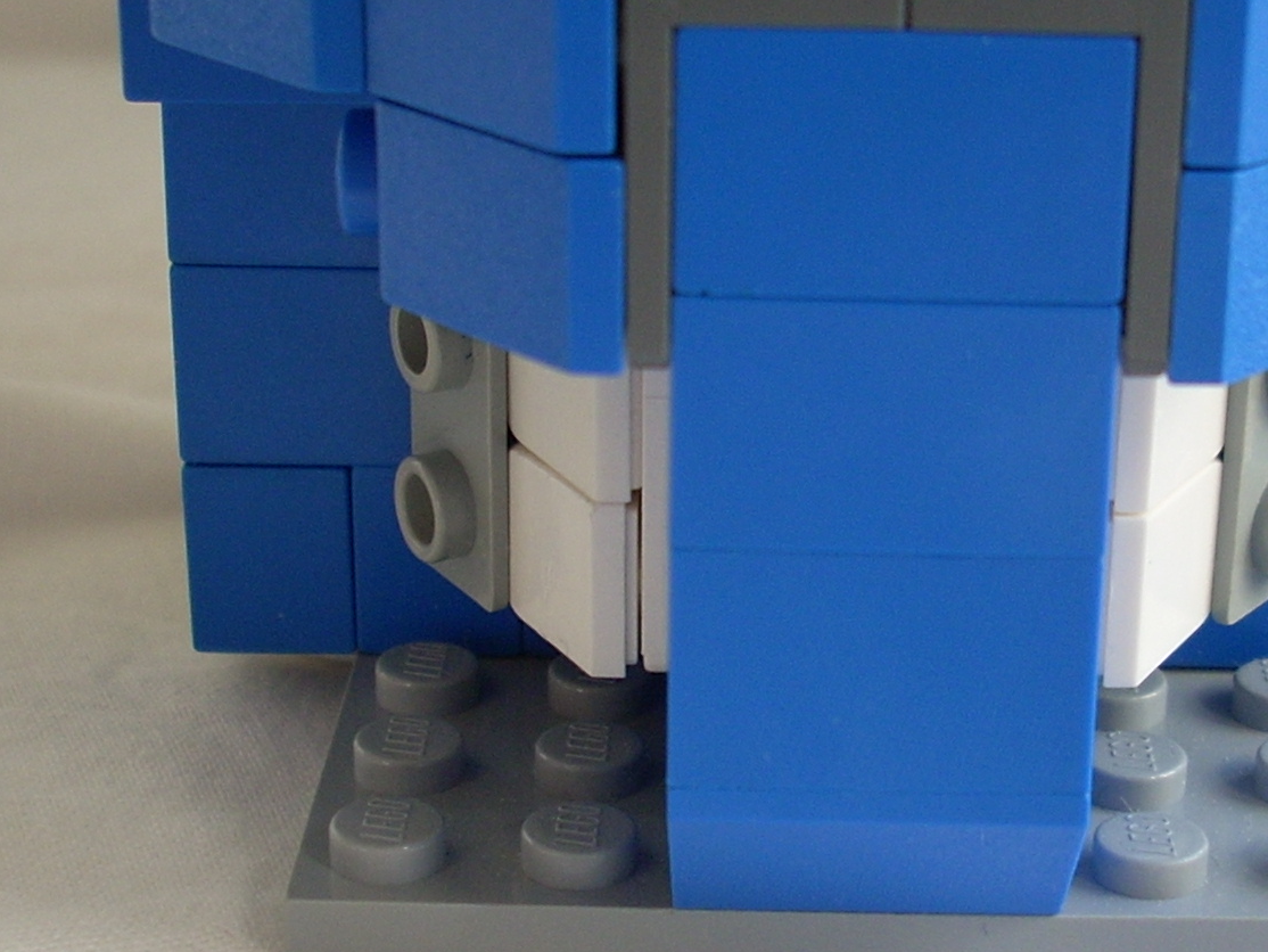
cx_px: 886
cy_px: 509
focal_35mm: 85
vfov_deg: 17.4
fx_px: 3114
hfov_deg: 22.9
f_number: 2.8
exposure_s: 1/30
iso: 73
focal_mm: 6.2
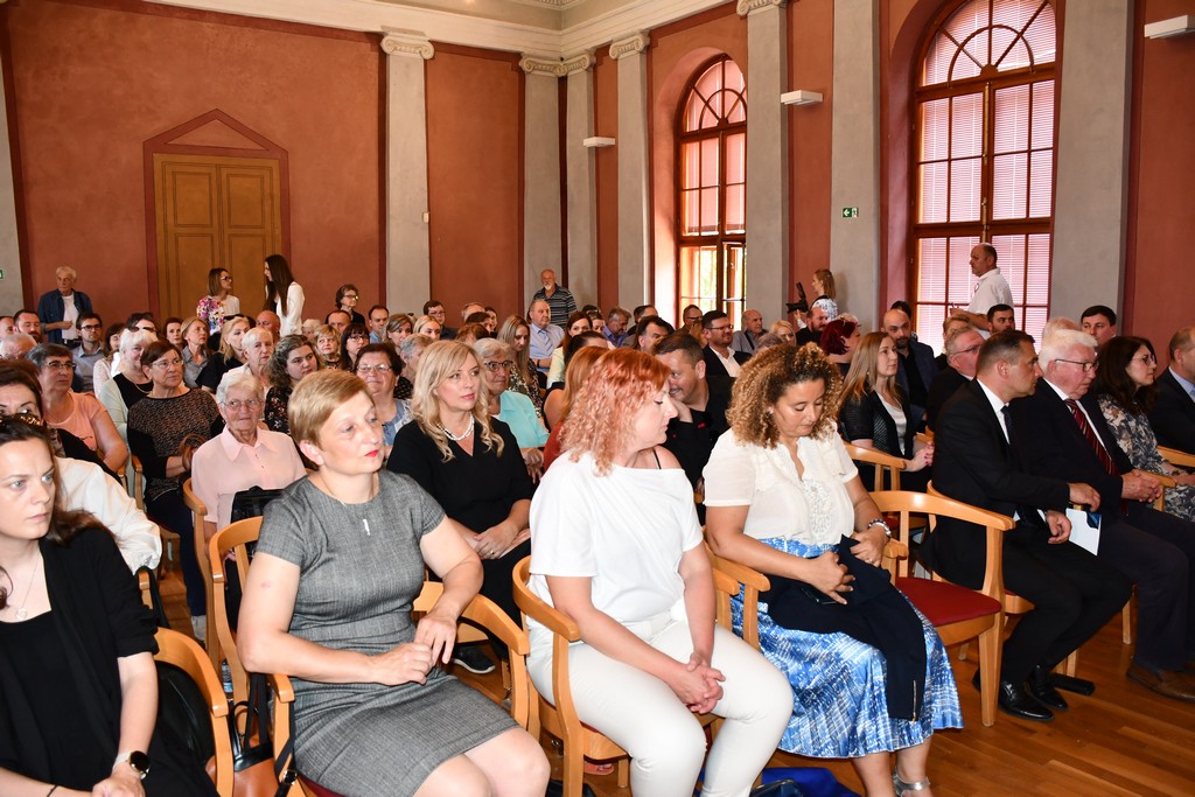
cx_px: 598
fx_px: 896
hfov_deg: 67.4
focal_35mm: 27
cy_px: 398
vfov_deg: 47.9
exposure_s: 1/60
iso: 900
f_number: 3.5
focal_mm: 18
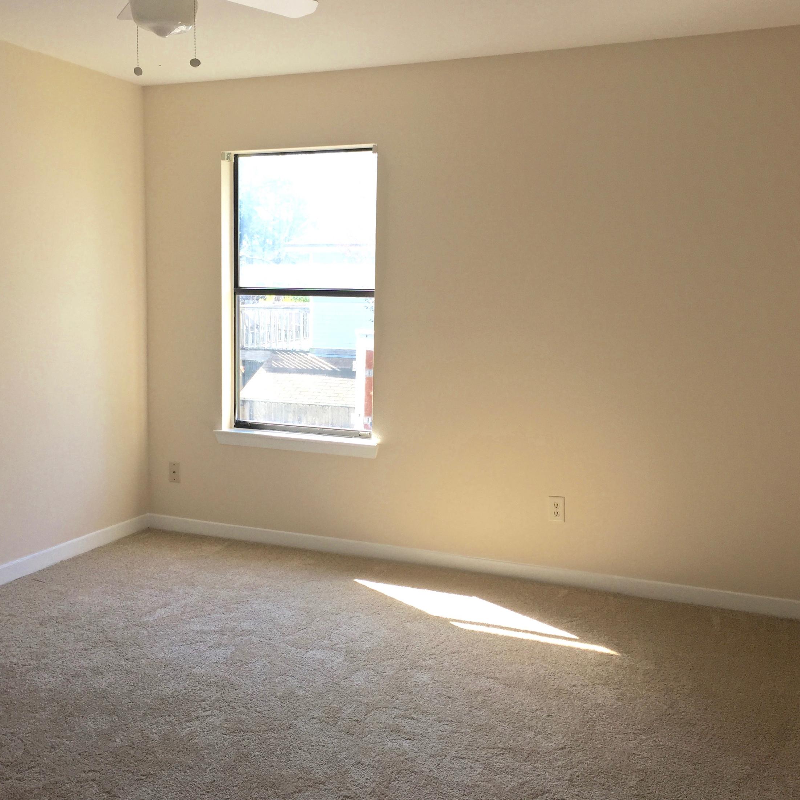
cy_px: 393
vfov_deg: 47.2
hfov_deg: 47.1
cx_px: 347
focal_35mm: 35
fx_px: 915
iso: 32
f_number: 2.2
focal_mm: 4.15
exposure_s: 1/148
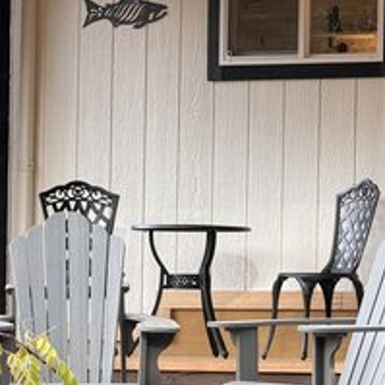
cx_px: 298
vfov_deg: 6.2
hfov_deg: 6.2
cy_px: 166
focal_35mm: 284
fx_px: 3574
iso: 100
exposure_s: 1/121
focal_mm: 16.89
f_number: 2.8
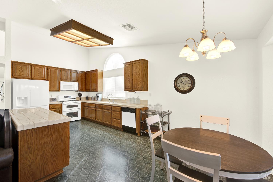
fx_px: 106
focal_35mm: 14
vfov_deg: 81.3
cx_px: 136
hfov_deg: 104.2
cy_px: 91
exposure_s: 1/15
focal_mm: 14
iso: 100
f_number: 14
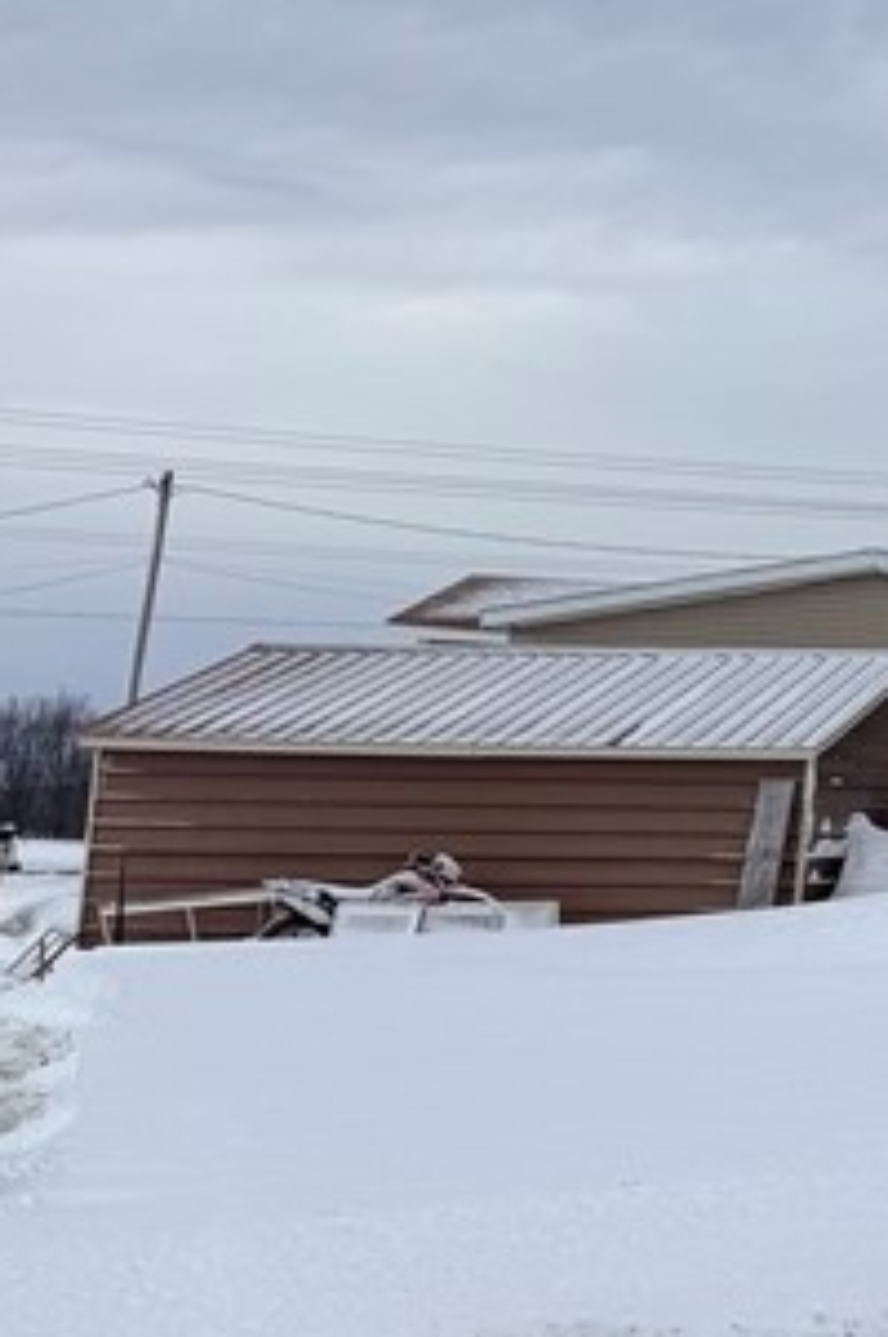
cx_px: 2180
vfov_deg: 23.5
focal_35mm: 85
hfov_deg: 12.4
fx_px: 3152
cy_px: 227
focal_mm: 6.76
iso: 80
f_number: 1.78
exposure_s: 1/4405
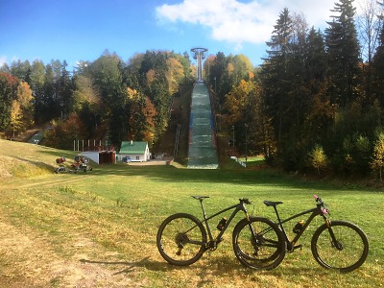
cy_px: 144
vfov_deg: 48.2
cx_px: 192
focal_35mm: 29
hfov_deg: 61.7
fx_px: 322
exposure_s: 1/827
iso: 25
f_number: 2.2
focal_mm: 4.15
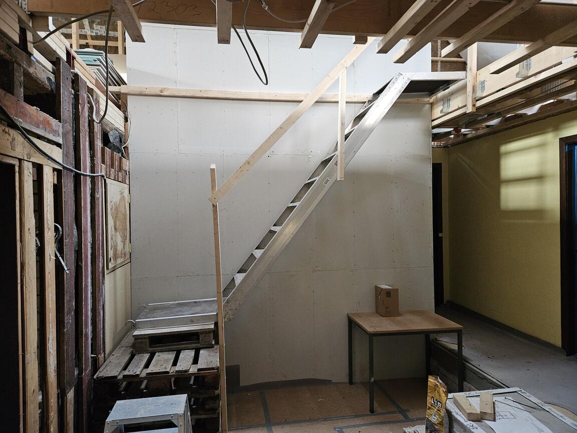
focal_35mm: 23
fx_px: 383
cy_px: 216
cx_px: 288
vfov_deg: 58.9
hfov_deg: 73.9
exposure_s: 1/50
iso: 800
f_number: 1.8
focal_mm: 5.4
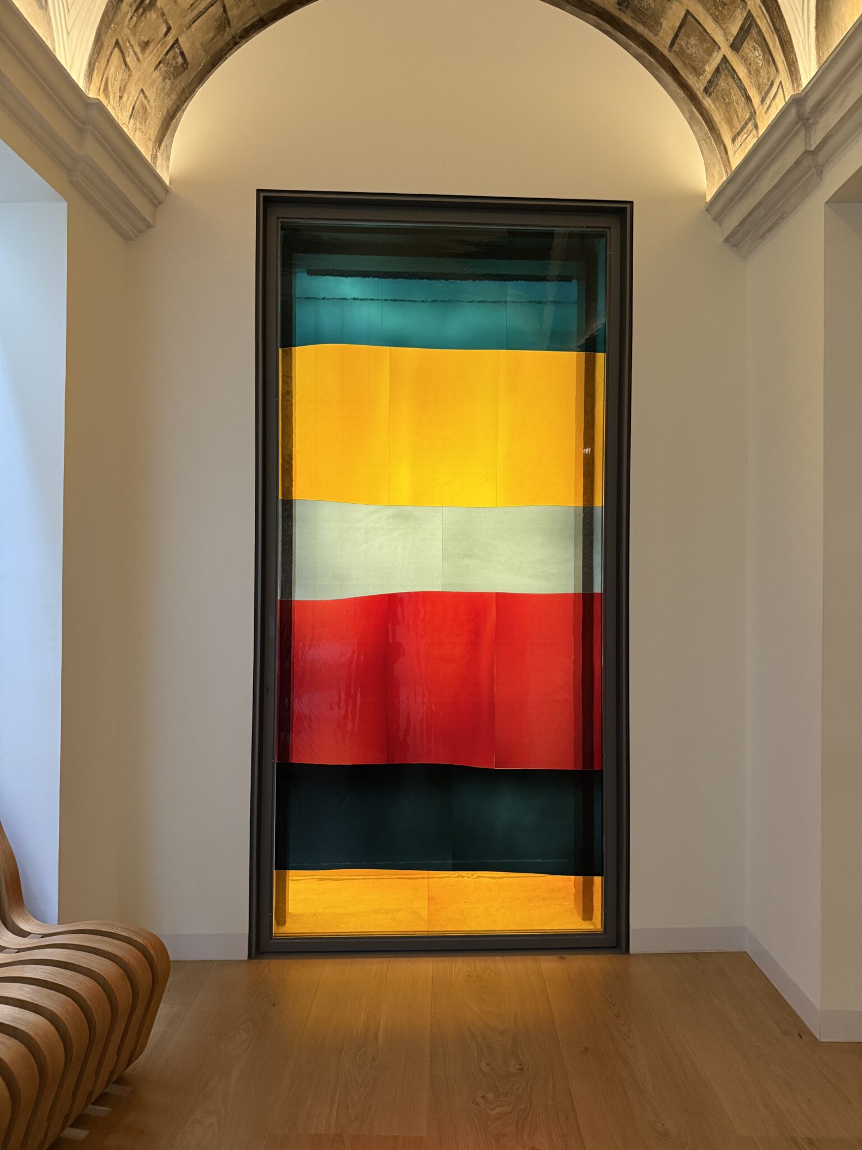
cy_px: 575
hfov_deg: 56.8
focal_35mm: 24
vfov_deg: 71.6
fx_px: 797
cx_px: 431
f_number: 1.78
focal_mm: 6.76
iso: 500
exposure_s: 1/59
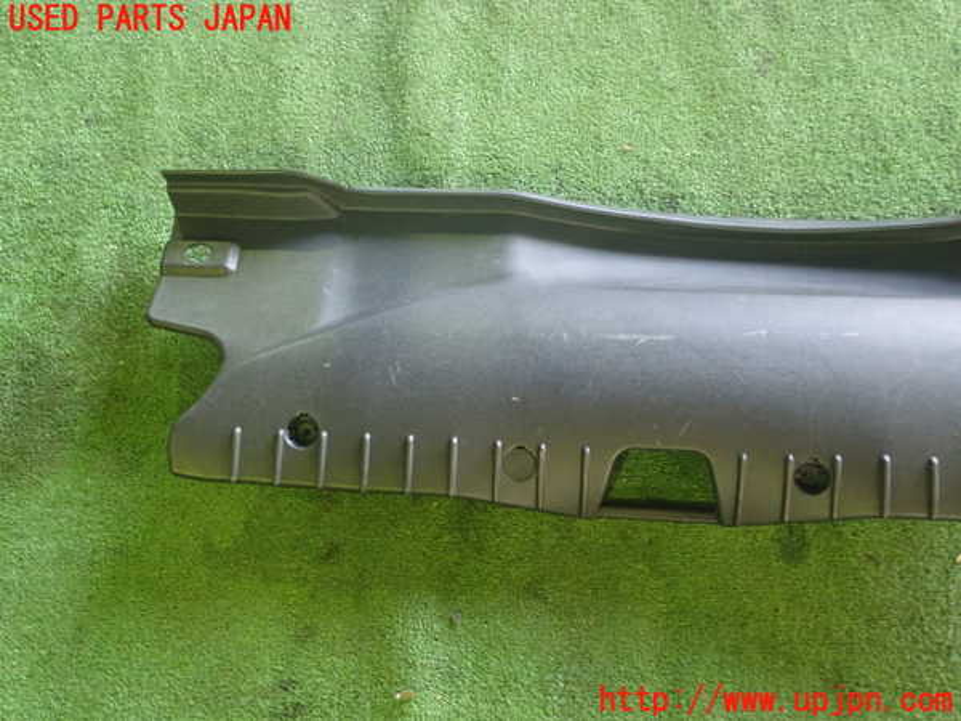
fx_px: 999
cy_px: 360
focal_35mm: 36
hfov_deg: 51.4
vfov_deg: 39.7
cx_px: 480
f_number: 2.5
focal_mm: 6.37
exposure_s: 1/25
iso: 800
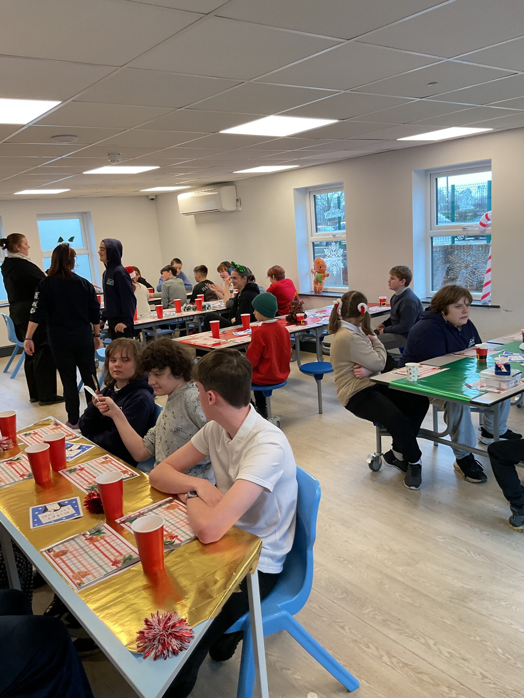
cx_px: 262
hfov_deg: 48.2
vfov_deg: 61.7
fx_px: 585
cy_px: 349
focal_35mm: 29
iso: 80
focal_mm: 3
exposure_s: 1/60
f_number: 1.8
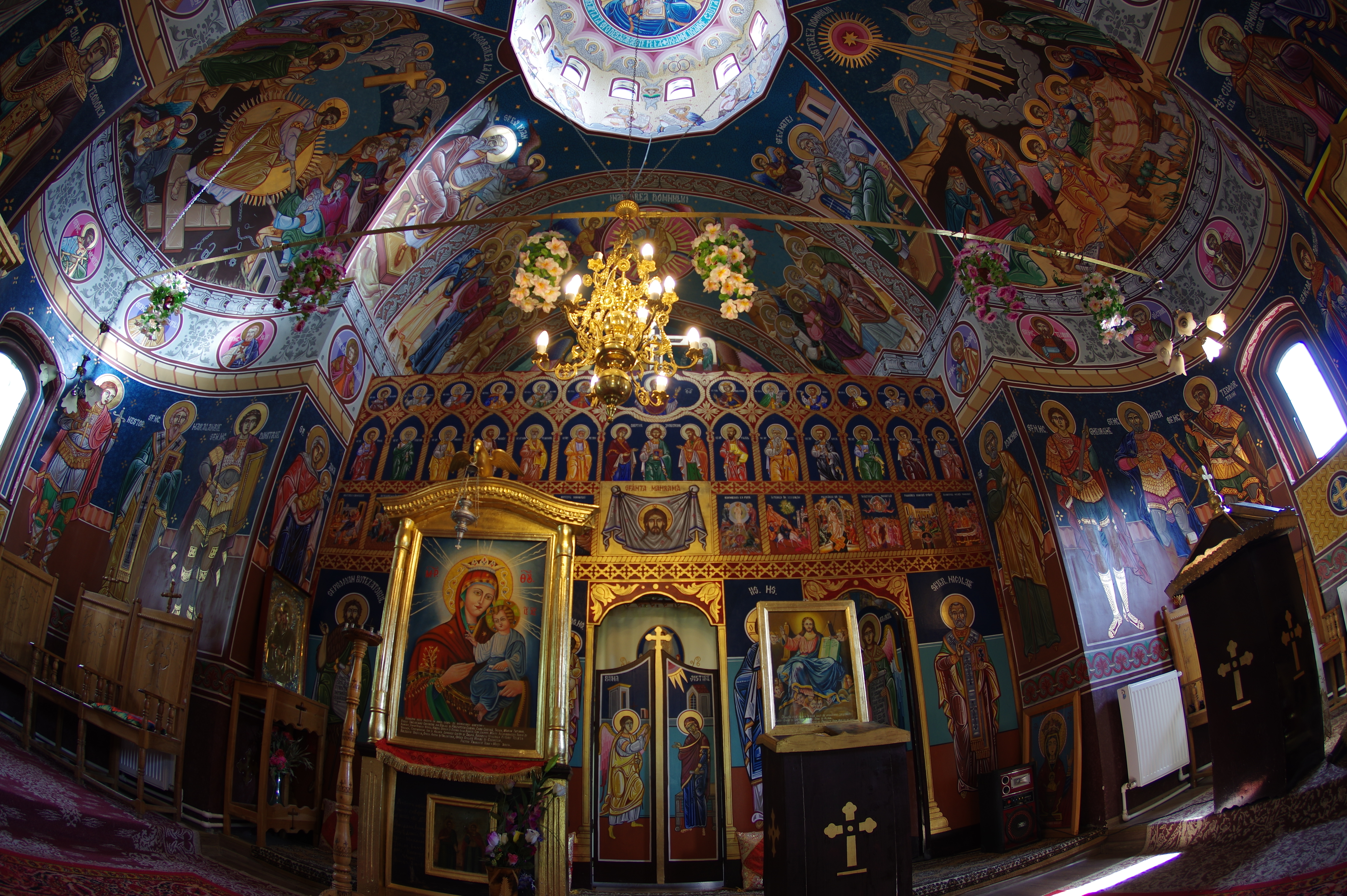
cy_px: 448
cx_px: 674
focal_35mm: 15
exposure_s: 1/13
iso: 100
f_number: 3.5
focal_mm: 10
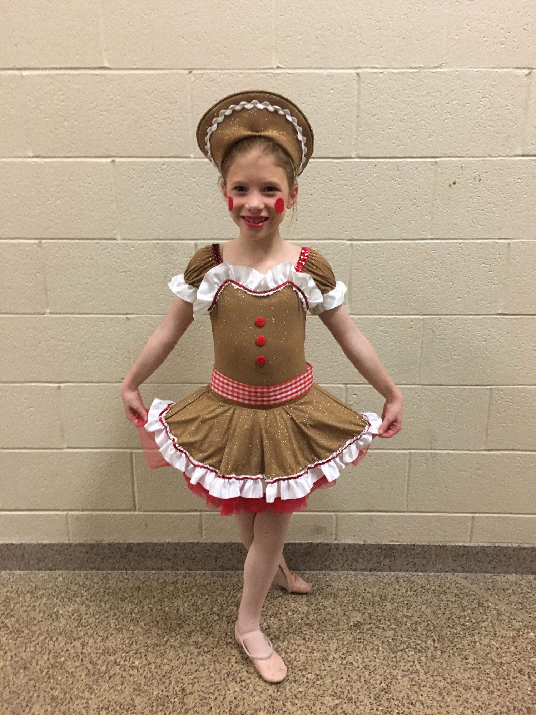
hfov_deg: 48.2
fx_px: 599
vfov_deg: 61.7
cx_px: 268
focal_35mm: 29
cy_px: 358
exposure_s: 1/30
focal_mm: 4.15
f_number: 2.2
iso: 200
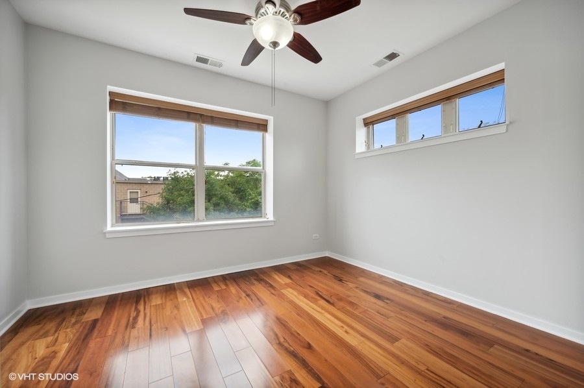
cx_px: 292
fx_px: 227
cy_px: 194
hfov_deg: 104.3
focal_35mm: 14
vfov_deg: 81.1
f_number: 9
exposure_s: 1/25
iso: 100
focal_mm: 14
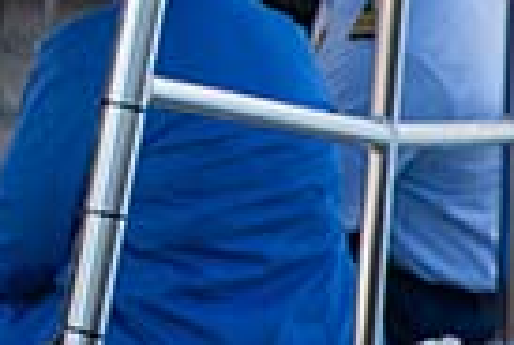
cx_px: -570
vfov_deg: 4.6
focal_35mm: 296
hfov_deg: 6.7
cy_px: -302
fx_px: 4235
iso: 200
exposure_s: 1/500
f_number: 5.6
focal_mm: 70
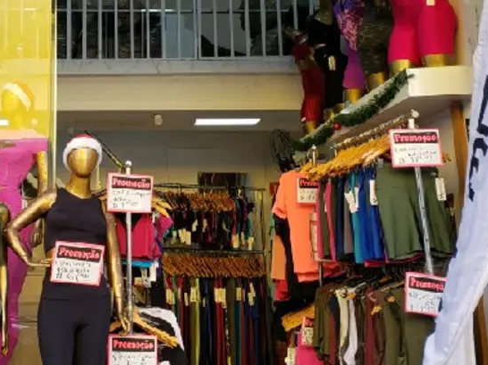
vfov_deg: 26.2
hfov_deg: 33.9
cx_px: 99
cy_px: 87
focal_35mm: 55
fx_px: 775
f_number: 2.4
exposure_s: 1/213
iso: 50
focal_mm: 4.3
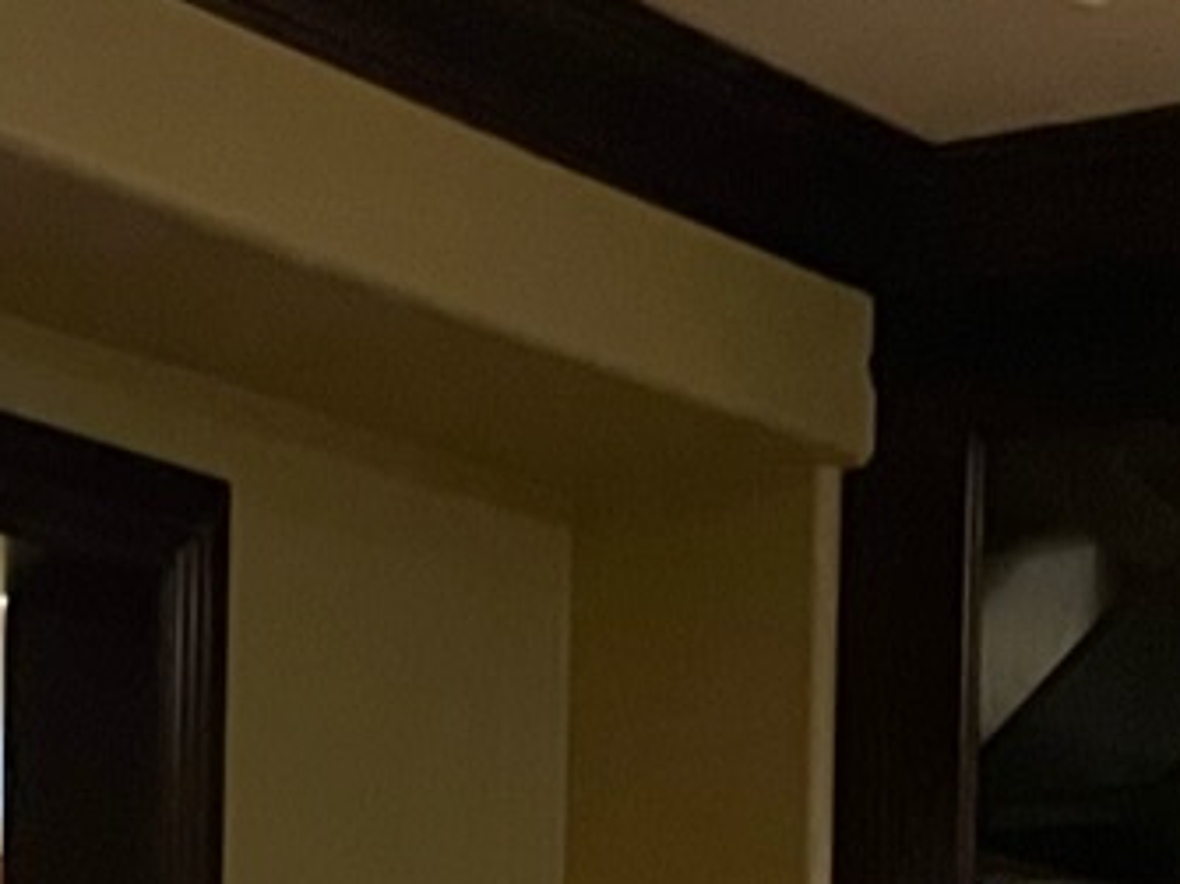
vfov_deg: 8.8
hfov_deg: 11.6
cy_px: 1747
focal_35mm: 159
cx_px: -911
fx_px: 5418
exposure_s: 1/30
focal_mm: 4.2
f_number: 1.6
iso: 500
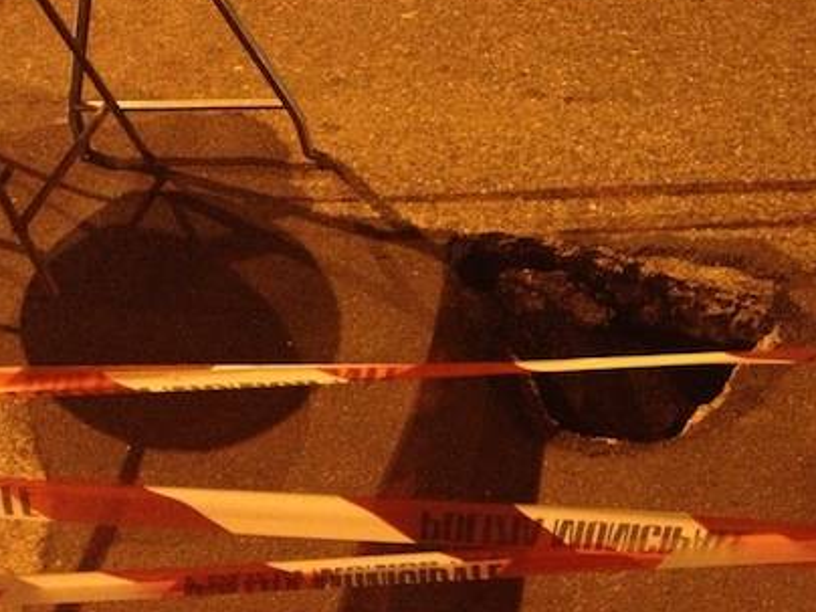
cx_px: 588
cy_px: 295
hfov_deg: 36.2
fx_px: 1226
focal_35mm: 52
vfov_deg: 28.0
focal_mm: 4.28
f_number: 2.4
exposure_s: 1/15
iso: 800
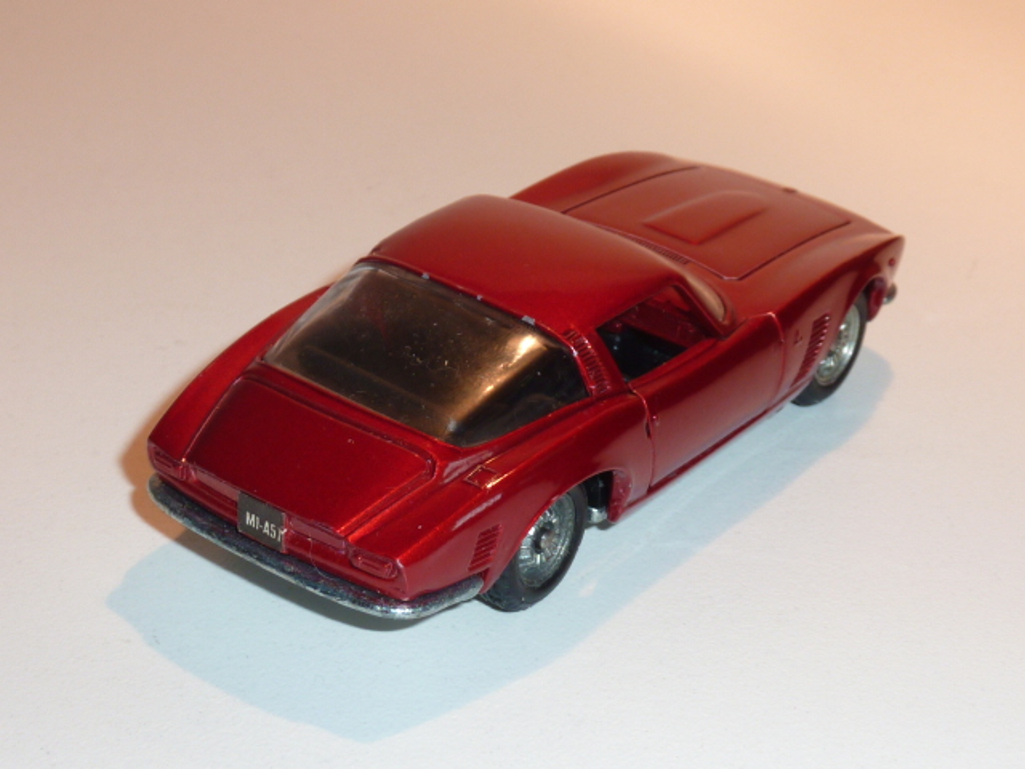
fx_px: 2576
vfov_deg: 17.0
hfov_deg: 22.5
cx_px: 512
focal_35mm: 87
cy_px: 384
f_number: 4
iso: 100
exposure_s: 1/30
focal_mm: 7.9
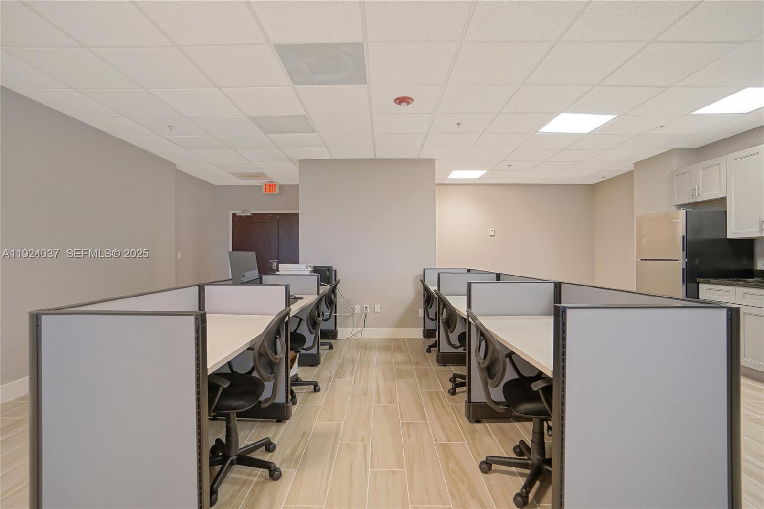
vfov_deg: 72.0
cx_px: 382
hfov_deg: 95.0
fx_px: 350
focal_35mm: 16
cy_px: 254
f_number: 5.6
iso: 160
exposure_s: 1/4
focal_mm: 11
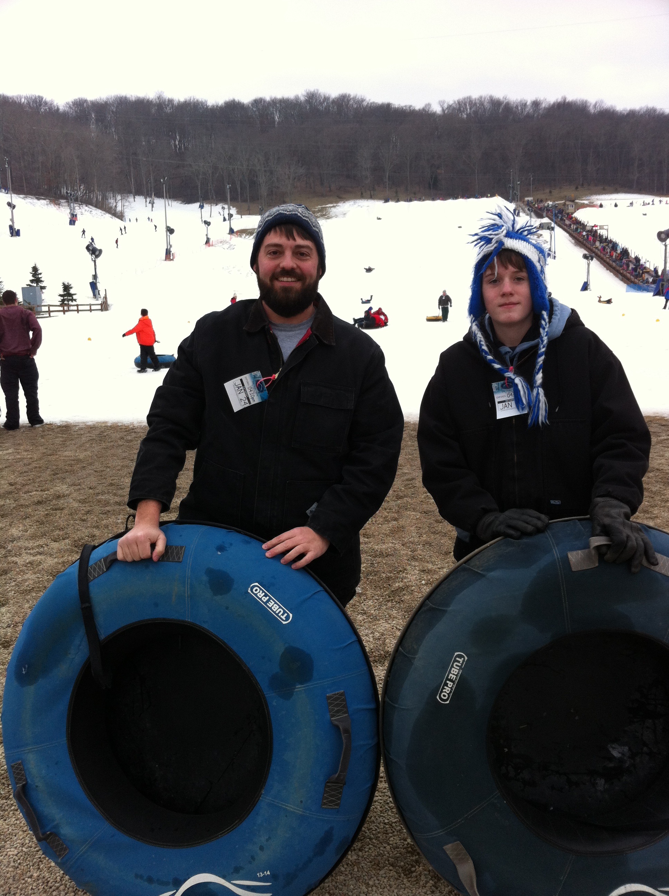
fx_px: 904
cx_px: 334
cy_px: 448
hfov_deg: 40.6
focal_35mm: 35
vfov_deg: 52.7
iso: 80
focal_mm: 3.85
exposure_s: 1/185
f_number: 2.8
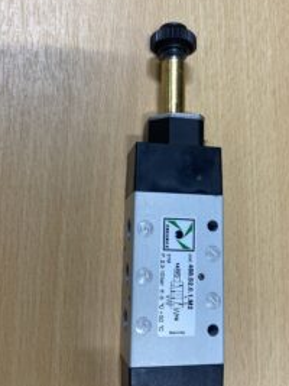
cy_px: 200
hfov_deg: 36.7
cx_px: 163
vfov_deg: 47.9
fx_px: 434
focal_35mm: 39
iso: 64
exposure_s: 1/100
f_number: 1.8
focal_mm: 4.25
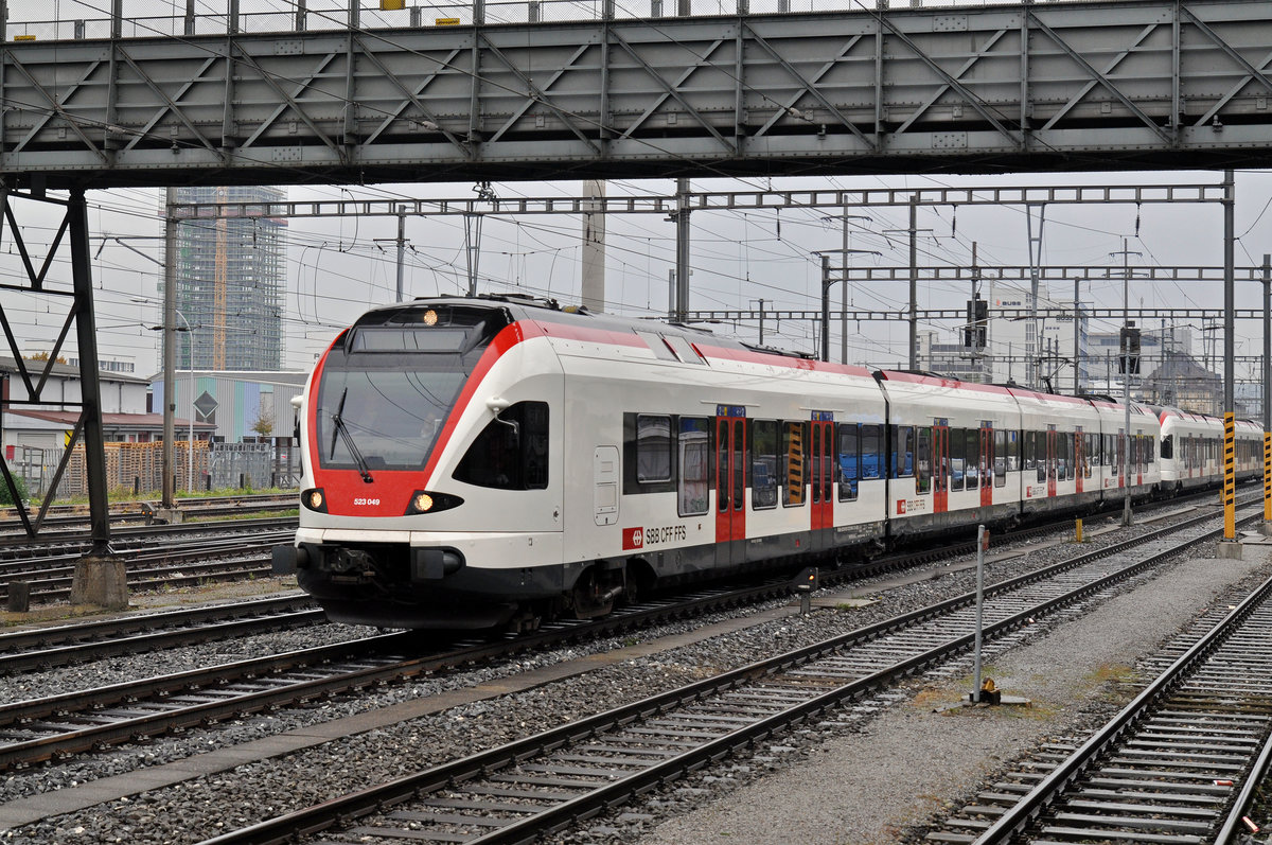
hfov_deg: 31.9
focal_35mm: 63
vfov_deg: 21.5
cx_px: 636
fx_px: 2223
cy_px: 422
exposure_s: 1/800
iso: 400
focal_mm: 42
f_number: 4.5
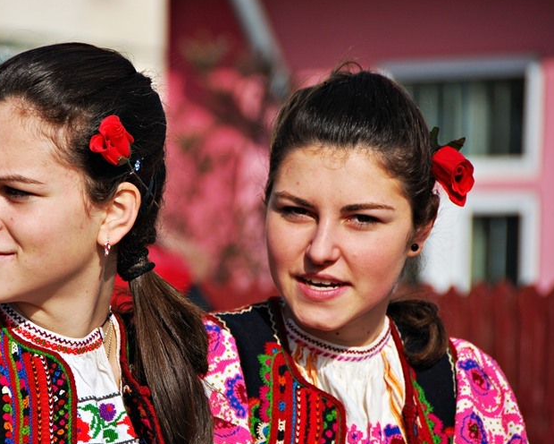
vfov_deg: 5.7
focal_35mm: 273
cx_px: 206
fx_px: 4476
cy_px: 221
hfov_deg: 7.1
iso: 200
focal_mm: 150
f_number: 5.6
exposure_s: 1/1600
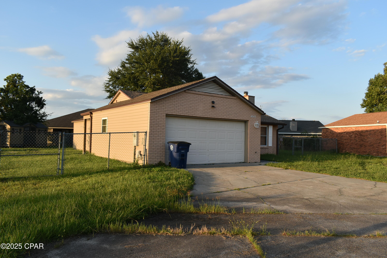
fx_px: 290
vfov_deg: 48.0
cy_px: 129
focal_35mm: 27
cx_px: 194
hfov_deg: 67.3
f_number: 8
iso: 320
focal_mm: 18
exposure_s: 1/250
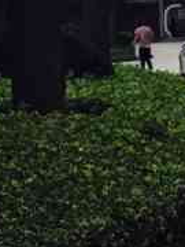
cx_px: 439
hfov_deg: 9.0
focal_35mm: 150
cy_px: -75
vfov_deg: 12.7
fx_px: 1069
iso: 80
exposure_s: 1/33
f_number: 2.2
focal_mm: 4.15
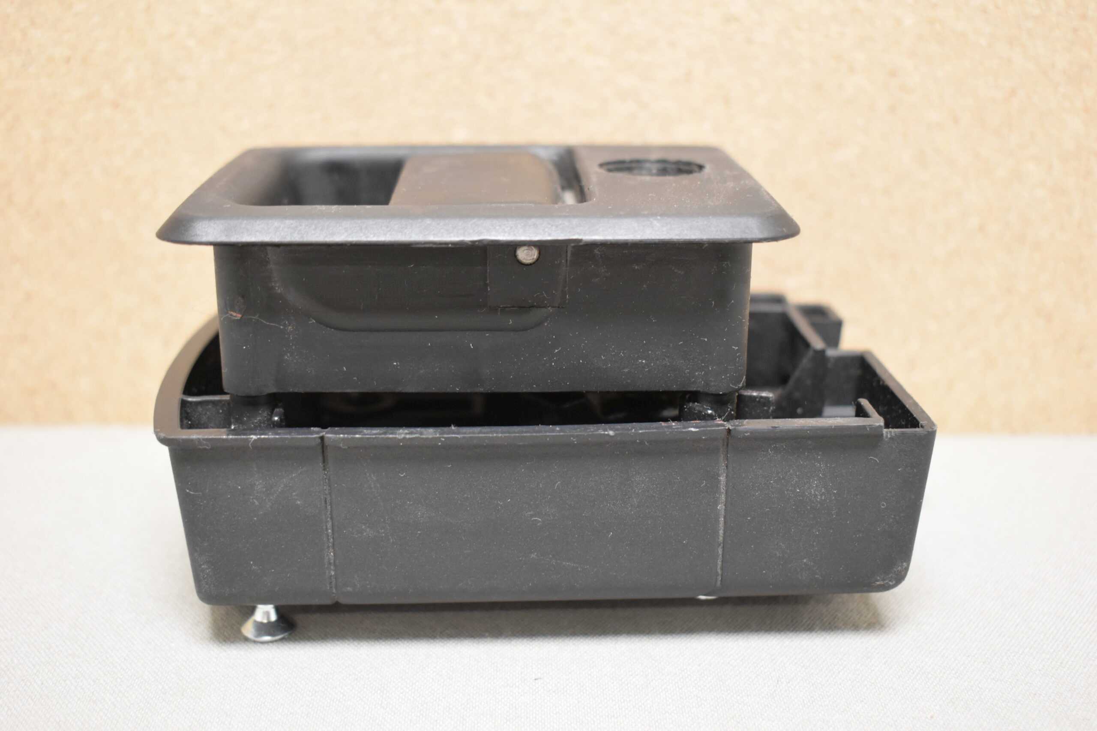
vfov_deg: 28.1
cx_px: 548
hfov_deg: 41.1
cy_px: 366
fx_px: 1463
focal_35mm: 48
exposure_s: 1/60
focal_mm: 32
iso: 1250
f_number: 4.5
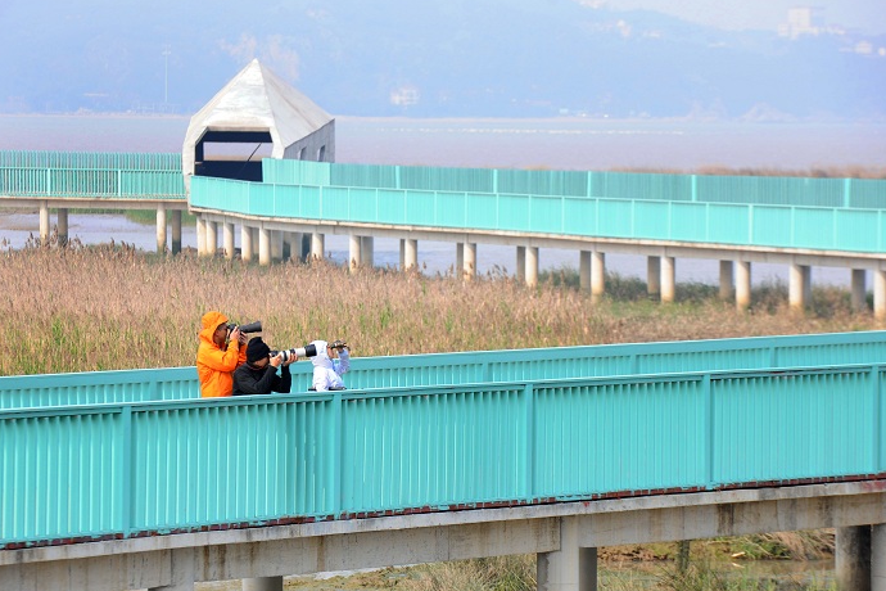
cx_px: 410
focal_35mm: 261
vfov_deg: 5.3
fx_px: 6423
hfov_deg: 7.9
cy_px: 338
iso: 200
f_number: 9
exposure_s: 1/320
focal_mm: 200
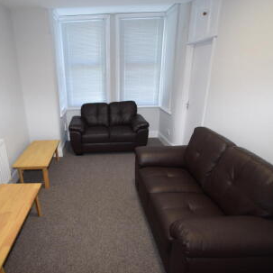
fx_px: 178
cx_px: 94
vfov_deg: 74.8
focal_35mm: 20
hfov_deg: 72.8
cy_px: 134
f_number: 3.5
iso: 1250
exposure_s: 1/60
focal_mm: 10
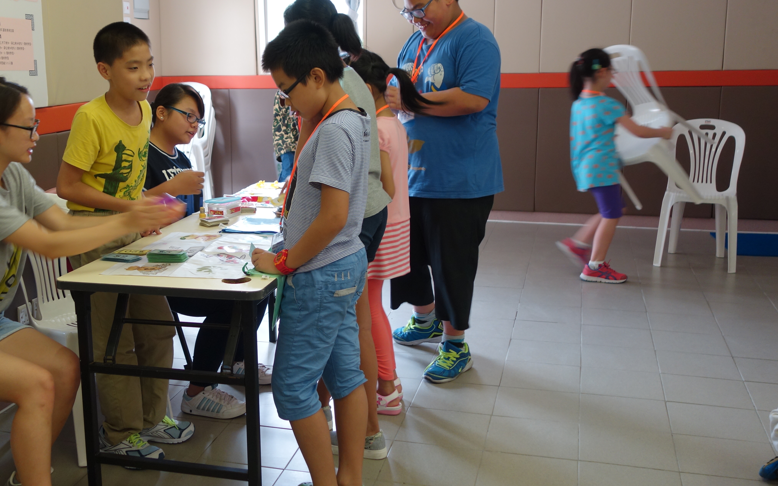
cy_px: 231
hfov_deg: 44.6
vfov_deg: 29.2
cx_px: 263
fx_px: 933
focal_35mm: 44
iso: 200
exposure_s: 1/40
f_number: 2.2
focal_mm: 11.89
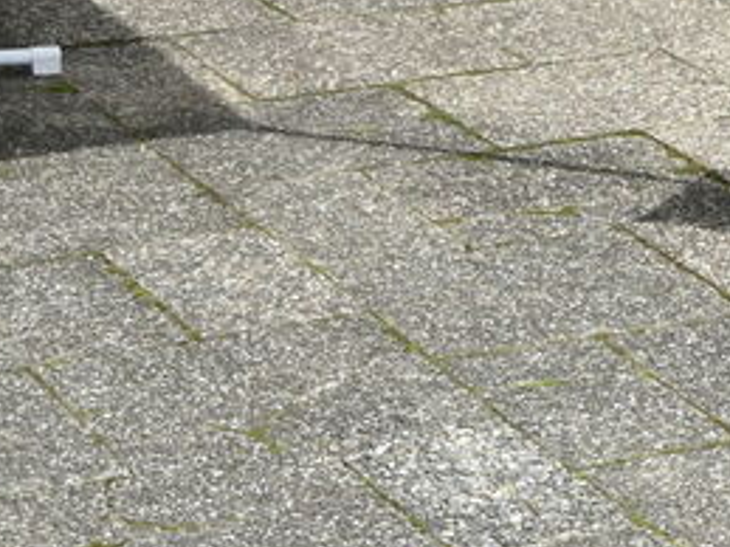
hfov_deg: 9.8
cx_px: 1466
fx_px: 3942
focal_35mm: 187
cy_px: 93
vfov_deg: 7.9
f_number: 16
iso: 500
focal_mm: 28
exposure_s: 1/320
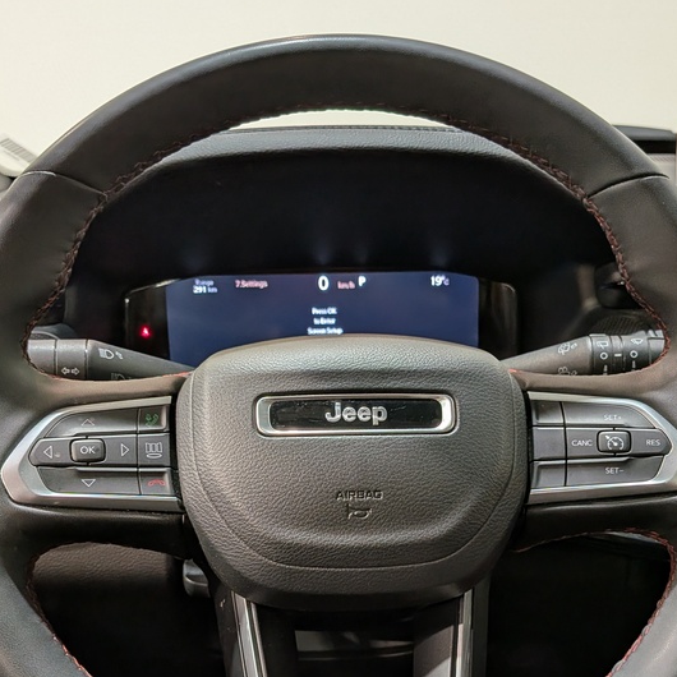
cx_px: 367
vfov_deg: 40.4
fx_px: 907
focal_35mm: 41
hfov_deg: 40.9
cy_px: 459
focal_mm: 4.53
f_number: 1.7
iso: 220
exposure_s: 1/120
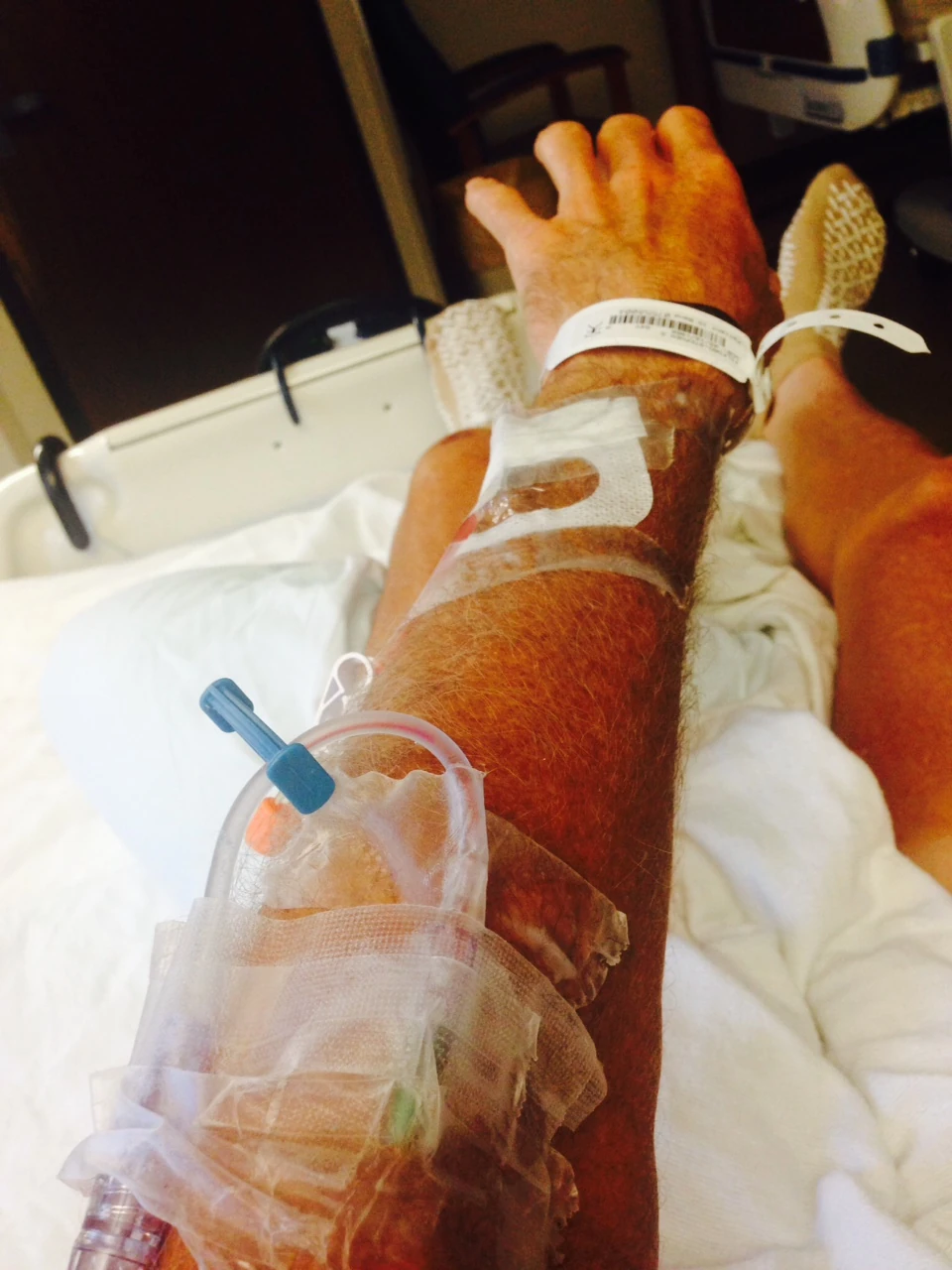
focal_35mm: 33
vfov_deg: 55.4
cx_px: 476
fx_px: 1210
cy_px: 635
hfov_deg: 42.9
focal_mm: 4.12
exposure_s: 1/20
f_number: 2.4
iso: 125
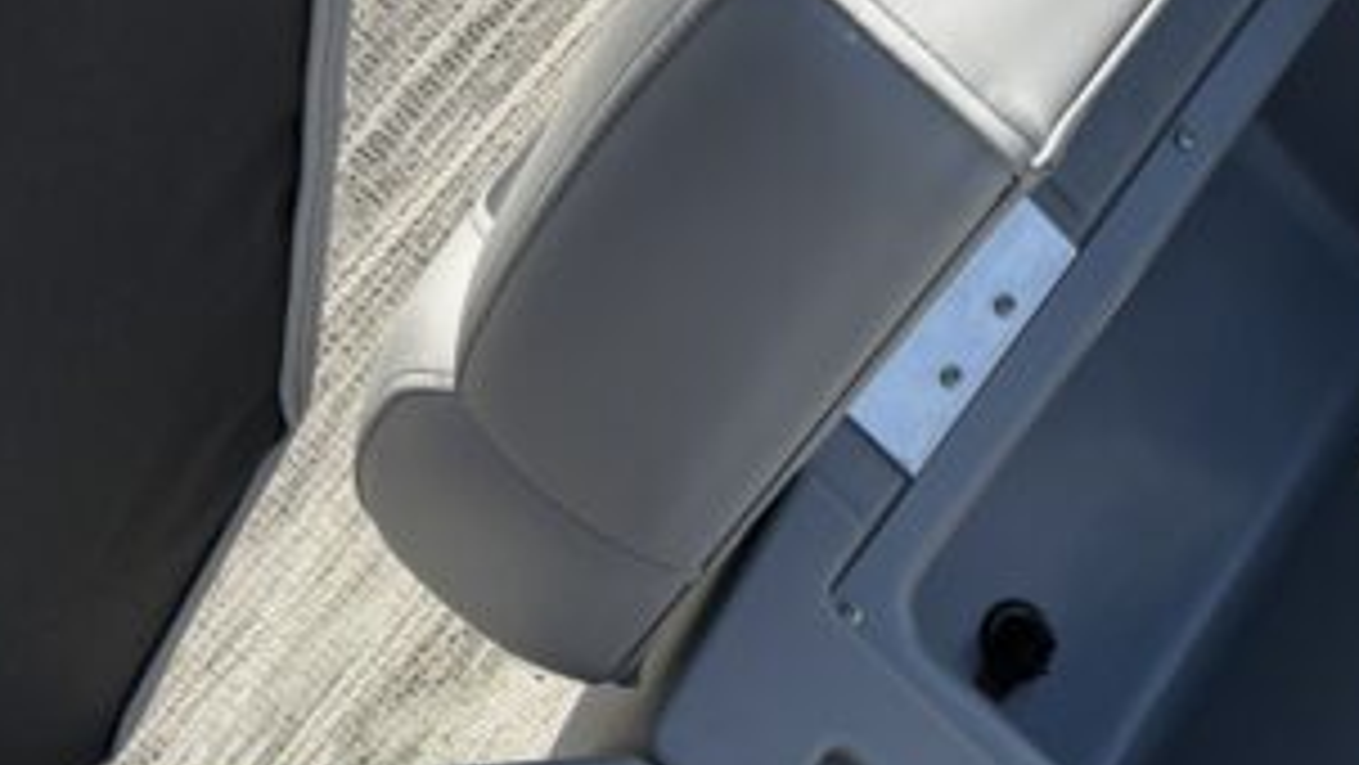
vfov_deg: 15.7
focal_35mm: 75
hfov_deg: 27.9
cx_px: 976
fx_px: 2703
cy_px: 819
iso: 50
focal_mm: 5.96
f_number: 1.6
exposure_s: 1/1984
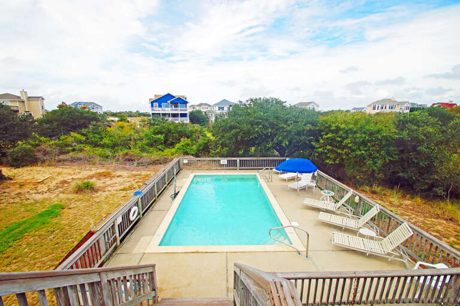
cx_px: 230
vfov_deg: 77.2
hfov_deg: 100.5
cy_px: 153
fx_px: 191
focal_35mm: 15
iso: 400
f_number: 8
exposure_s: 1/800
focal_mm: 10
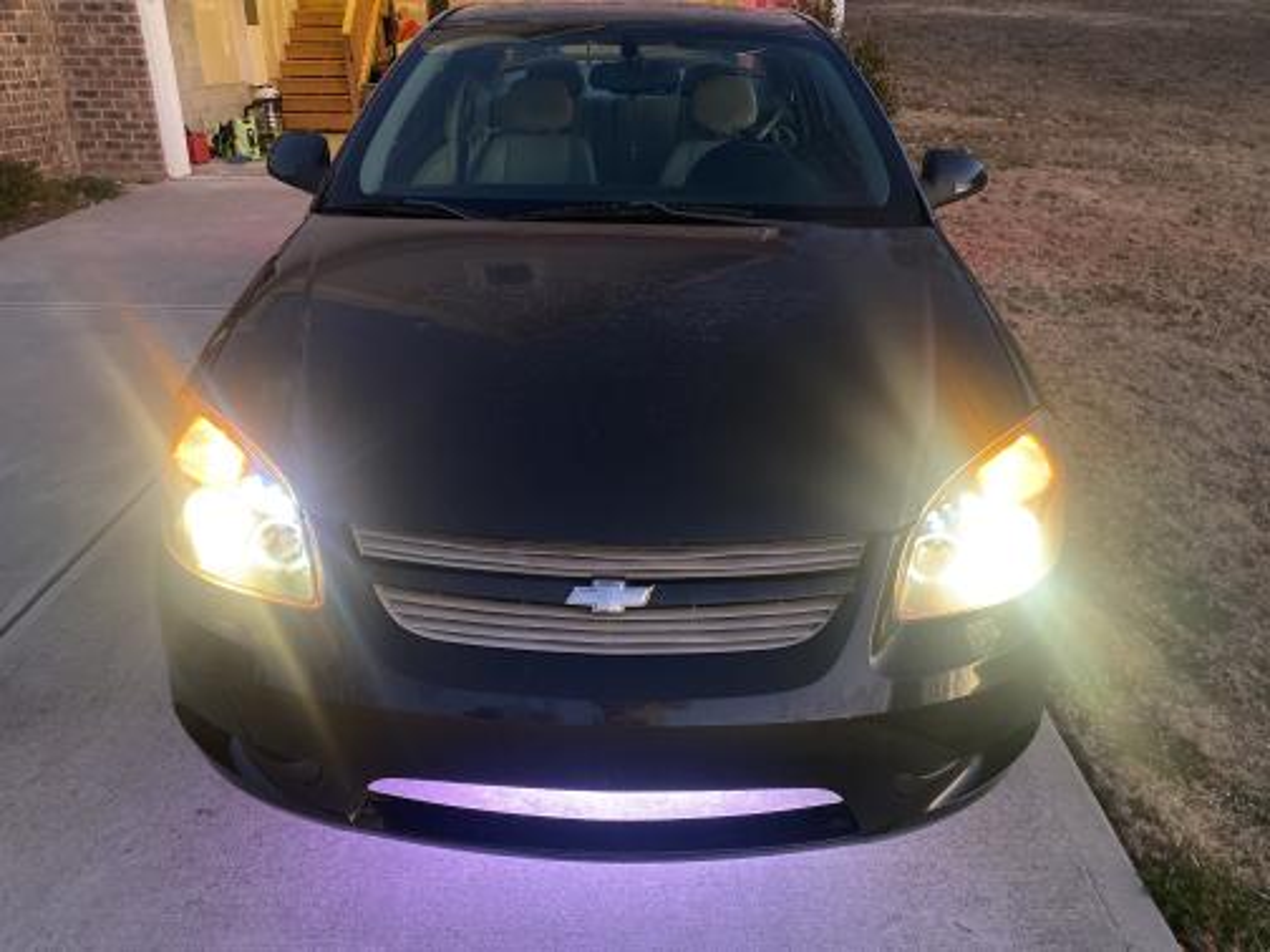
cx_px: 635
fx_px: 954
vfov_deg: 53.1
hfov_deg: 67.3
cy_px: 476
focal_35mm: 26
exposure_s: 1/30
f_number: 1.8
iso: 640
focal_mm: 4.25
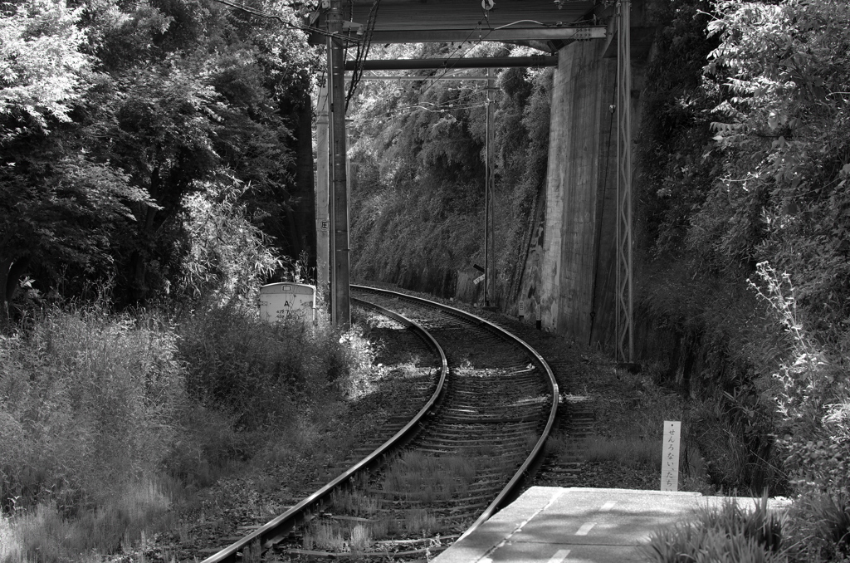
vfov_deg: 13.0
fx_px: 2474
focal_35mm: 105
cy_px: 282
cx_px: 425
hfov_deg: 19.5
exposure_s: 1/125
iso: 200
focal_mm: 70
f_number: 5.6
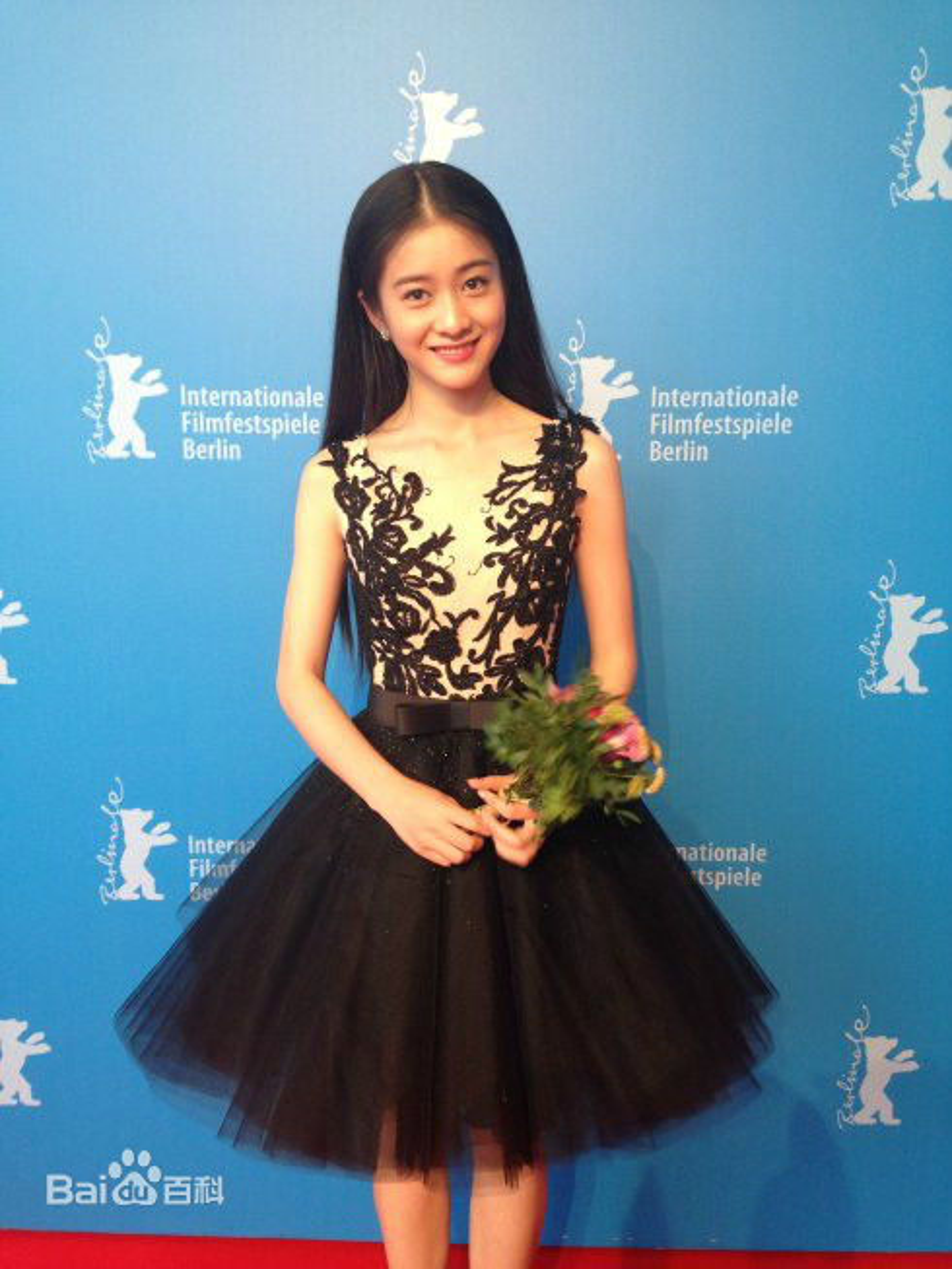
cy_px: 634
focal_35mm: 33
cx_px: 476
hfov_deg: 43.0
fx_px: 1210
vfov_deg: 55.3
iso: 64
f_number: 2.4
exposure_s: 1/20
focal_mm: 4.12
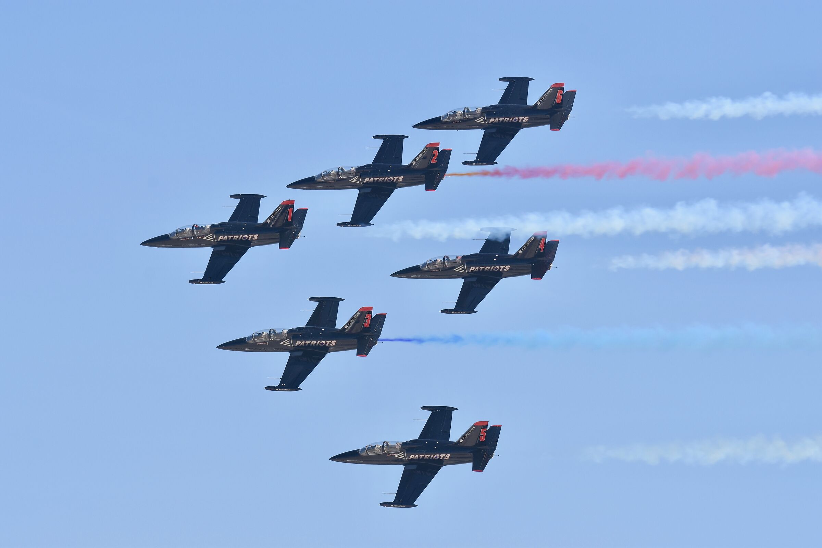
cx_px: 411
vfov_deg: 5.6
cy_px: 274
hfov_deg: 8.3
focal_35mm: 248
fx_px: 5651
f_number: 8
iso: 200
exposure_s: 1/800
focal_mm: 165
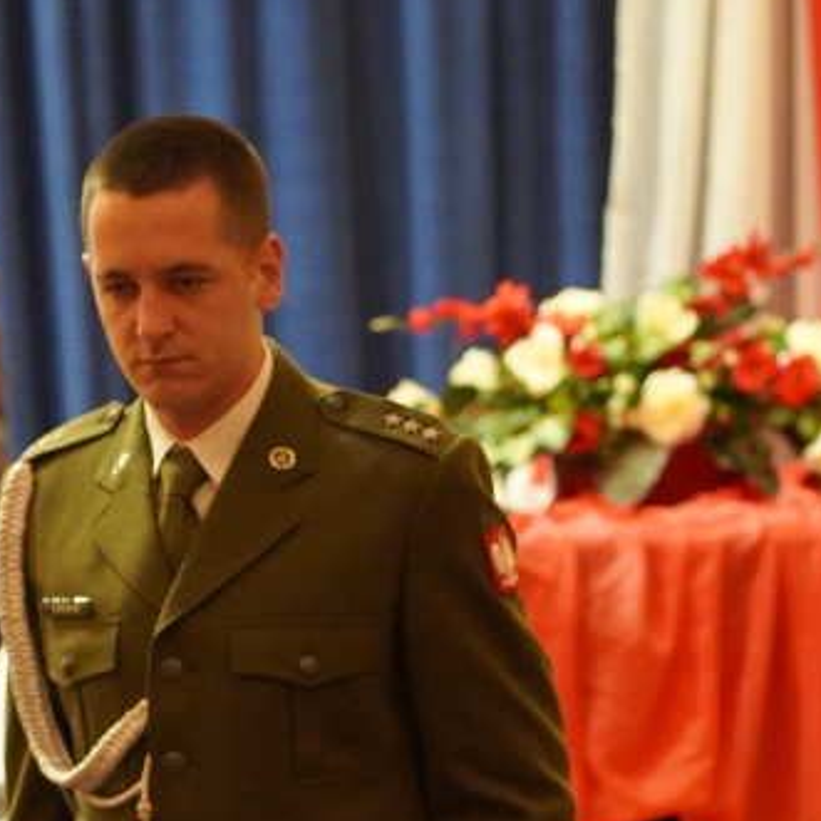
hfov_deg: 5.0
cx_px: -171
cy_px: 815
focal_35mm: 351
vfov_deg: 5.0
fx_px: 9418
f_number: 4
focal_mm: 105
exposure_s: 1/160
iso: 6400
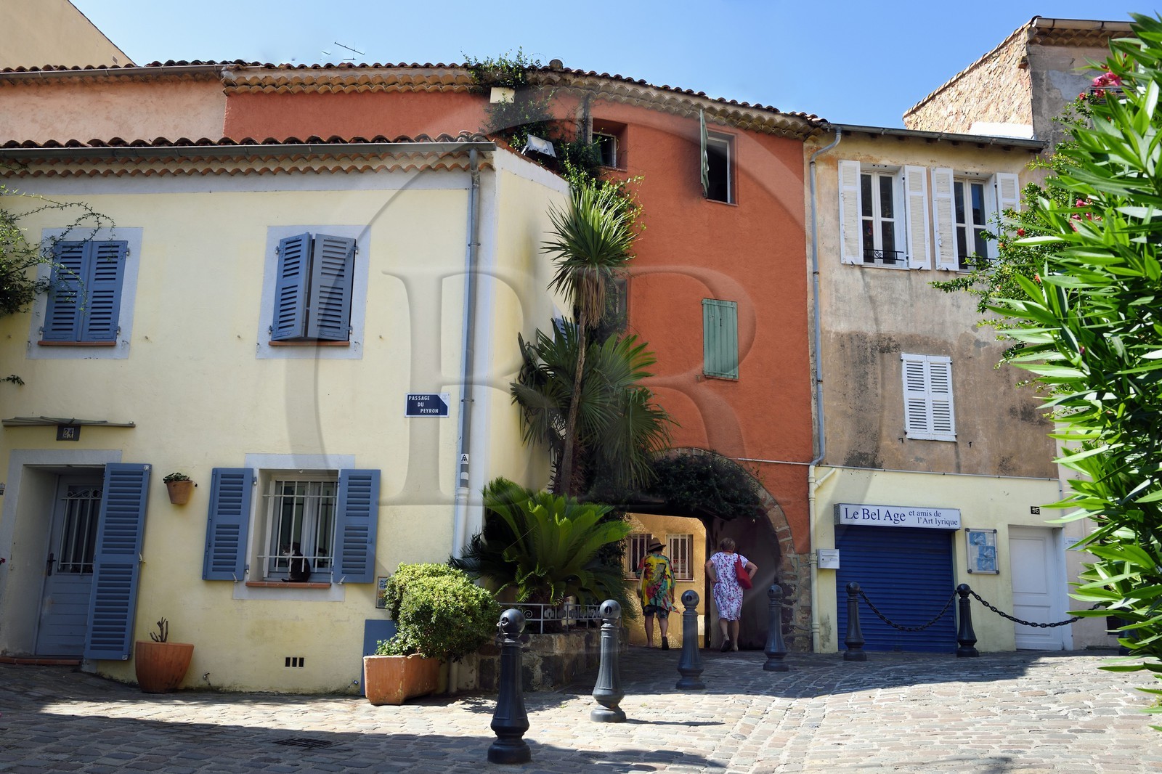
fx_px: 1097
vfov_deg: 38.9
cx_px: 581
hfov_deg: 55.8
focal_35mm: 34
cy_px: 387
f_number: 9
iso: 200
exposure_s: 1/250
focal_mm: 34
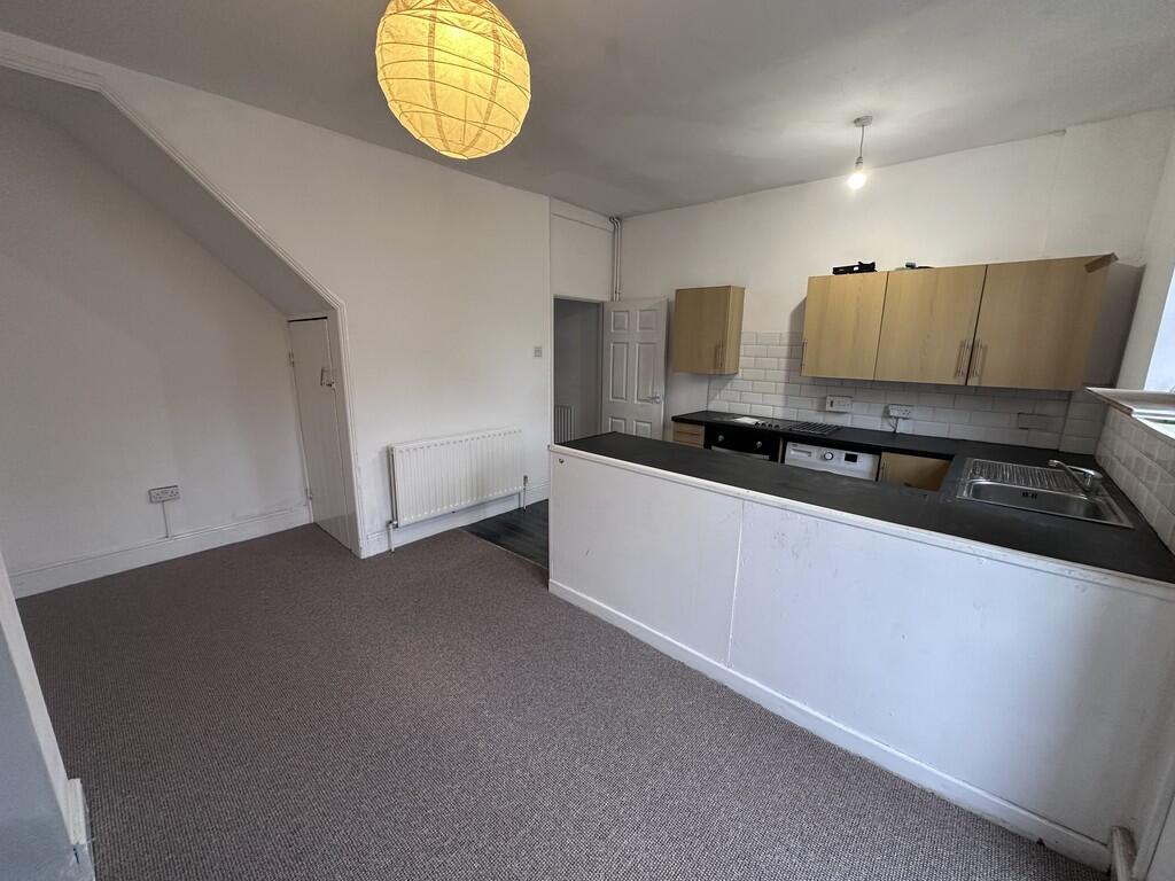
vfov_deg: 85.7
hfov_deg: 102.1
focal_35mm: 14
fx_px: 475
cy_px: 440
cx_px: 588
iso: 200
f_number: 2.2
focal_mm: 2.22
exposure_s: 1/50
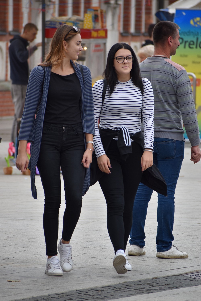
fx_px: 2764
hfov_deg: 4.2
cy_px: 150
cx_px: 100
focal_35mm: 330
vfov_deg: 6.2
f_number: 5.6
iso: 250
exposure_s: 1/500
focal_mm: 220
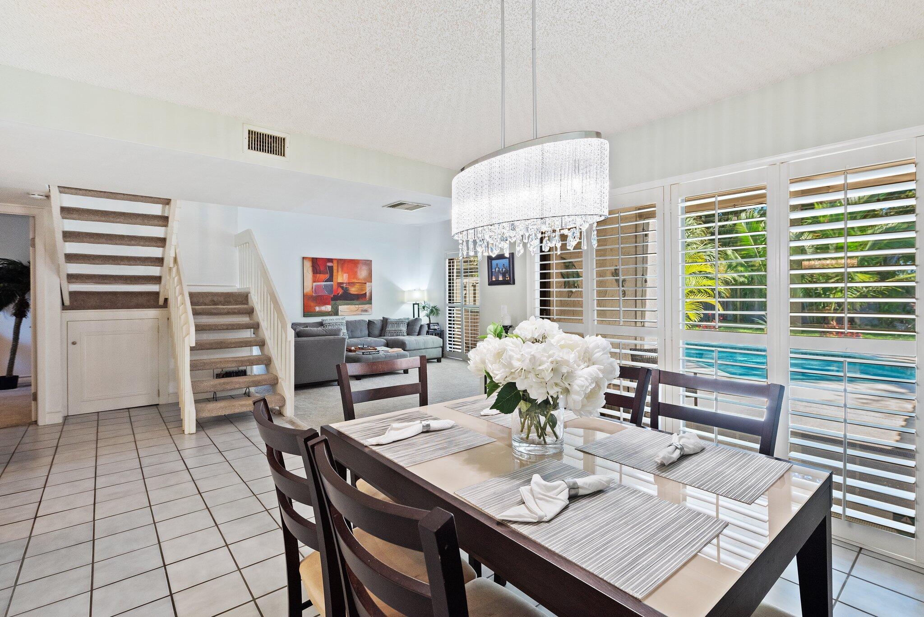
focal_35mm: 16
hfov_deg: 96.7
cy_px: 308
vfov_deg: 73.8
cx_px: 462
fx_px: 411
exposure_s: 1/15
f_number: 8
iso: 640
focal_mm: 16
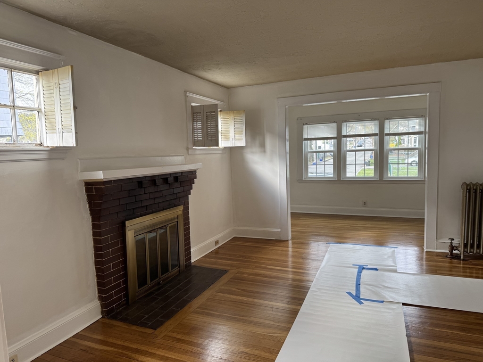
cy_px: 181
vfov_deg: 56.8
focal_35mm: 24
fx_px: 335
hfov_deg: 71.6
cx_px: 242
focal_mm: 6.76
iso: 100
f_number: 1.78
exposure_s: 1/121
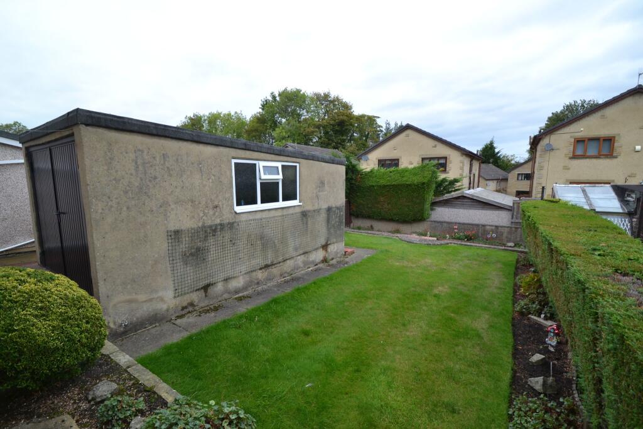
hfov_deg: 100.4
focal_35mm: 15
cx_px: 322
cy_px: 214
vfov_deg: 77.3
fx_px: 268
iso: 400
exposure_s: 1/100
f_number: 5
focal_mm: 10
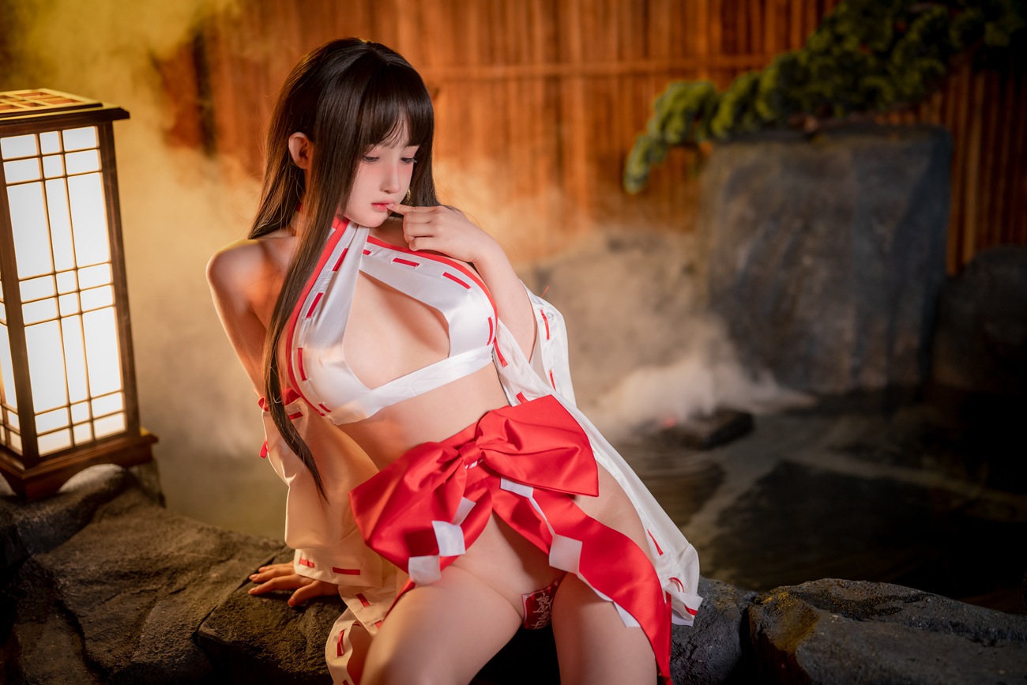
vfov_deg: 27.0
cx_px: 514
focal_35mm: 50
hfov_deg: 39.6
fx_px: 1426
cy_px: 342
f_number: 1.6
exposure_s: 1/80
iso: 640
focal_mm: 50
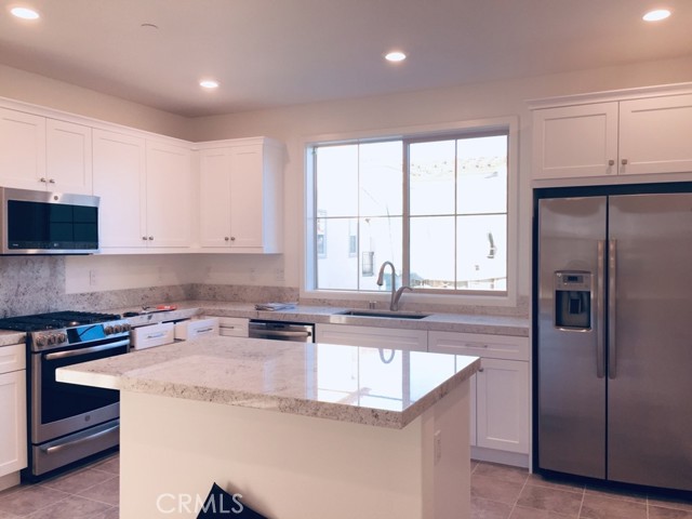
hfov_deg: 61.7
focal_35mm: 29
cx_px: 346
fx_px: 580
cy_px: 260
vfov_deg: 48.2
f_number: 2.2
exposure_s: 1/60
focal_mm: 4.15
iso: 32
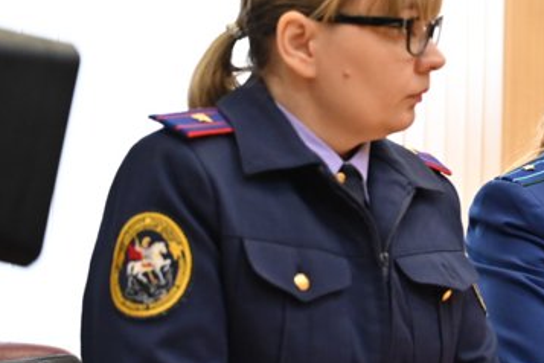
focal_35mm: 98
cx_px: 553
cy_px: 158
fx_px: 1481
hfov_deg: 20.1
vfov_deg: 14.0
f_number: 4
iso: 2500
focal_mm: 46
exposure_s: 1/250
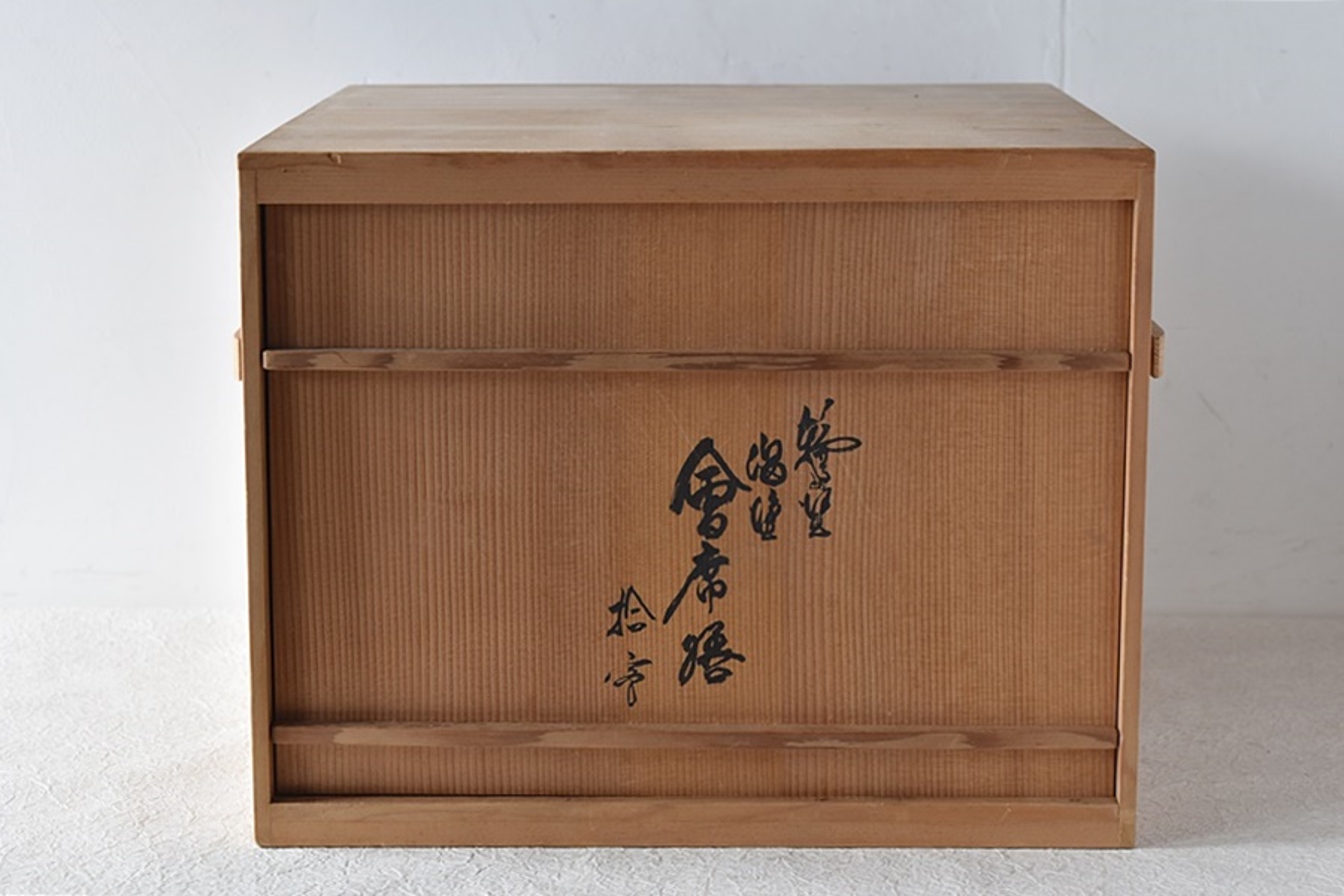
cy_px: 448
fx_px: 3080
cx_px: 672
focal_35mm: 82
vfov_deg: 16.6
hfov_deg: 24.6
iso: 400
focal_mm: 55
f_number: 5.6
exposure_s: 1/6
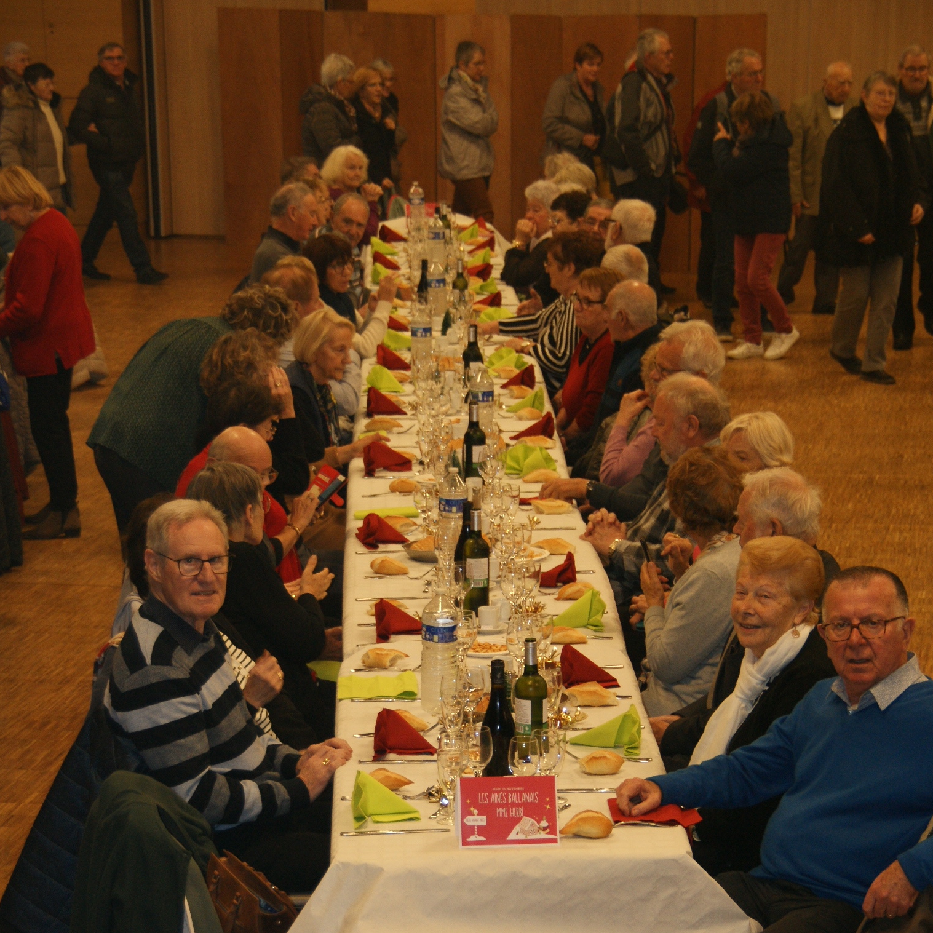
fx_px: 2927
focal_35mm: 96
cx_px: 466
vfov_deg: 18.0
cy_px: 664
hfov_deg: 18.1
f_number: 4.5
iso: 400
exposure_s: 1/80
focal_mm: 50
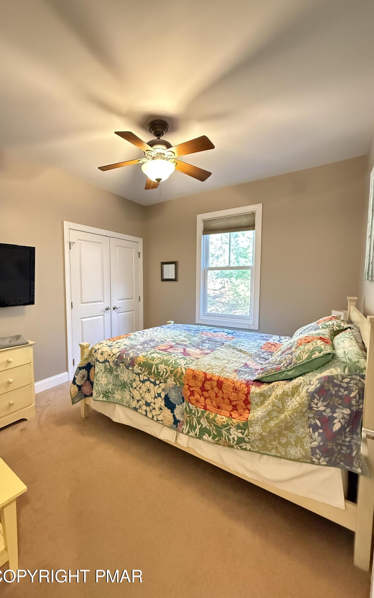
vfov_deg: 101.5
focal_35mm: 15
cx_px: 161
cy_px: 302
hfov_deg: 74.4
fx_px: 245
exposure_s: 1/40
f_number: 2.2
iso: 1250
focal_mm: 2.22
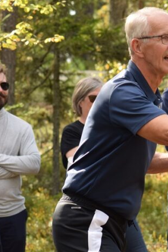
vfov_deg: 7.4
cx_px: 181
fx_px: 1954
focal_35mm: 279
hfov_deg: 4.9
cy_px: 189
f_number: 5.6
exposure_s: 1/200
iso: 200
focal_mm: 85
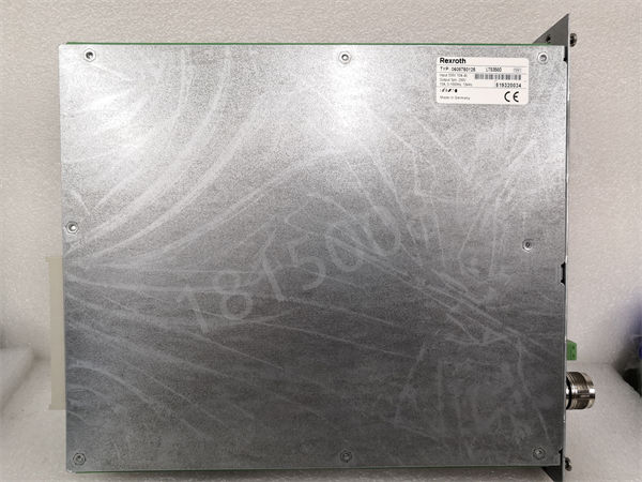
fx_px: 501
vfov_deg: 51.4
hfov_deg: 65.3
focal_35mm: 27
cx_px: 321
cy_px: 241
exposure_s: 1/33.3
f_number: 1.8
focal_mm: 3.95
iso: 125
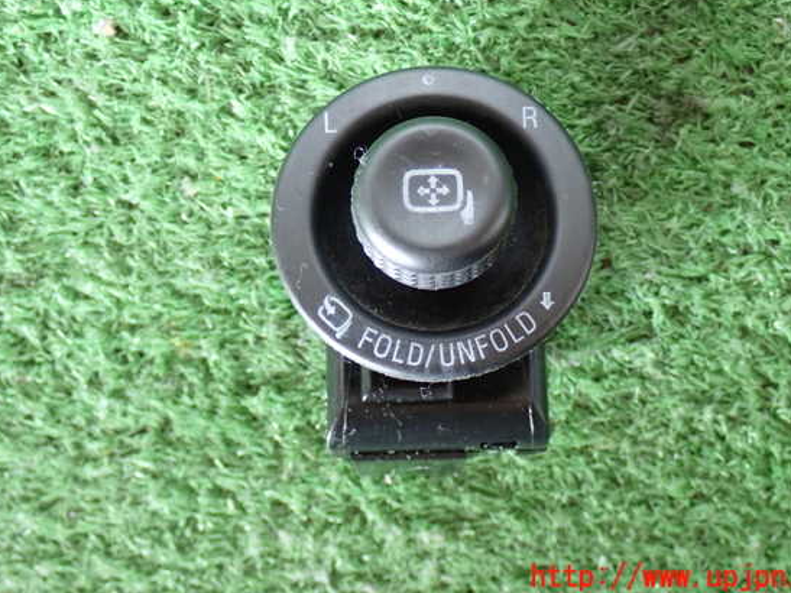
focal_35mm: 68
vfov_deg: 21.6
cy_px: 270
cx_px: 424
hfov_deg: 28.6
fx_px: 1554
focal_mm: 11.09
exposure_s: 1/15
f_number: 3.6
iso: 800
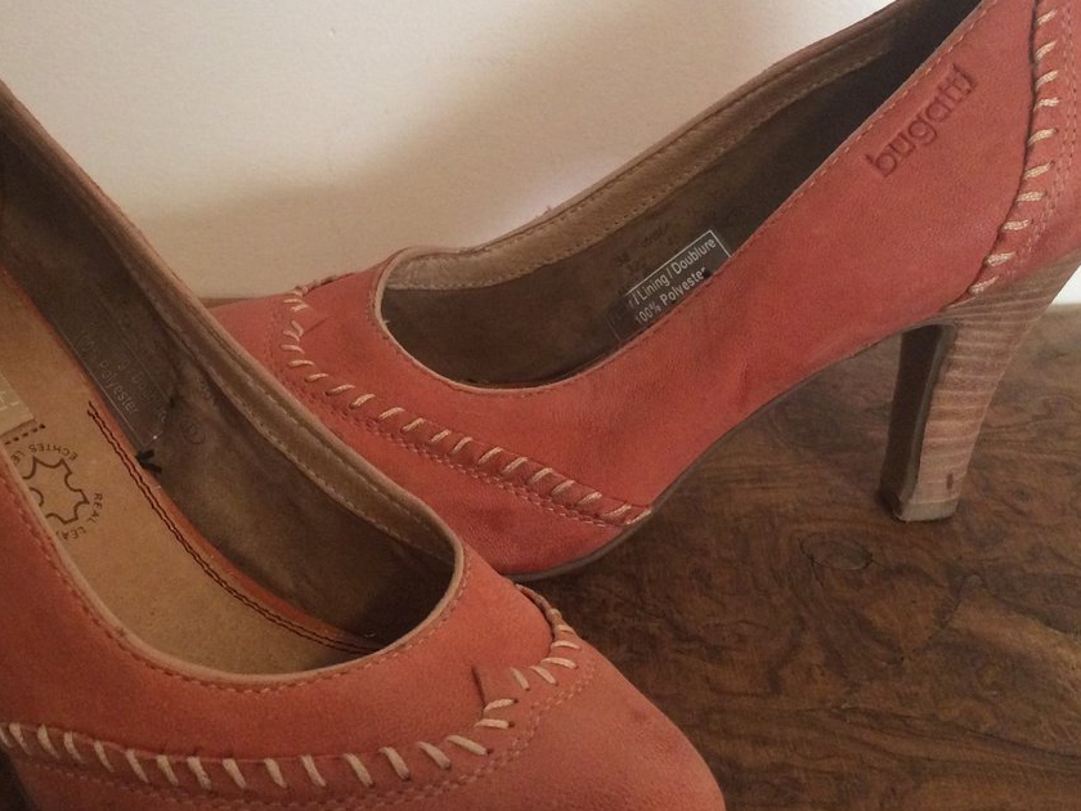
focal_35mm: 46
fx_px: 1437
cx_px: 411
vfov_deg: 31.5
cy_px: 376
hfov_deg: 41.0
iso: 320
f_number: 2.2
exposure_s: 1/33
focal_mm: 4.15
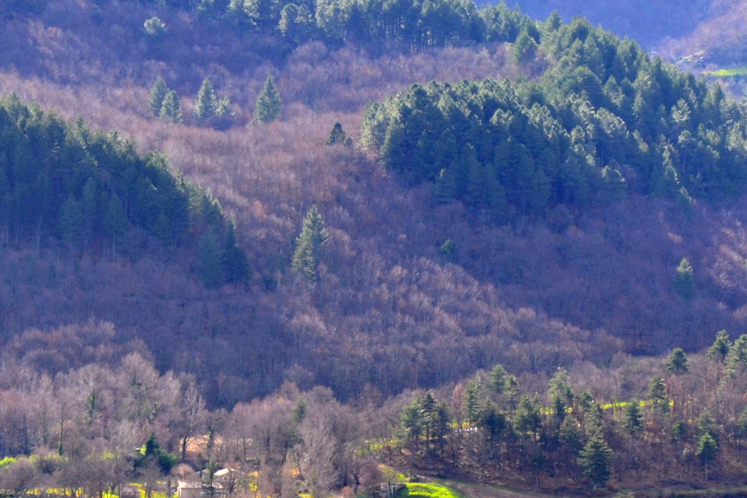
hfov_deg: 5.2
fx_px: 8158
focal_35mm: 393
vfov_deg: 3.5
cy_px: 298
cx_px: 315
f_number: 10
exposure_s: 1/200
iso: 400
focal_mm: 105
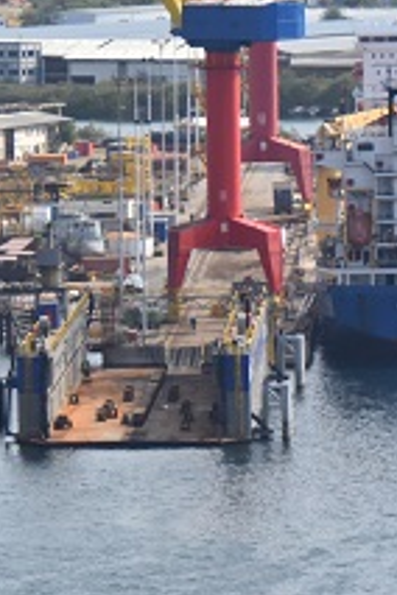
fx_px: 9418
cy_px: 148
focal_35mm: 569
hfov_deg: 2.4
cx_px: -89
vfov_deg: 3.6
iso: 800
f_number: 6.3
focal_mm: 135
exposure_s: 1/2500
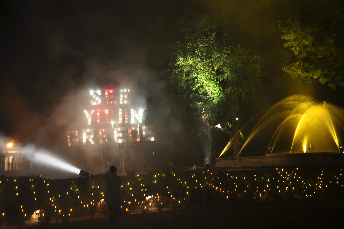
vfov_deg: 25.8
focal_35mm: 52
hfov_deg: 37.9
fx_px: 502
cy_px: 114
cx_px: 172
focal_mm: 35
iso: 200
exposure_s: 1/3
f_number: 4.5
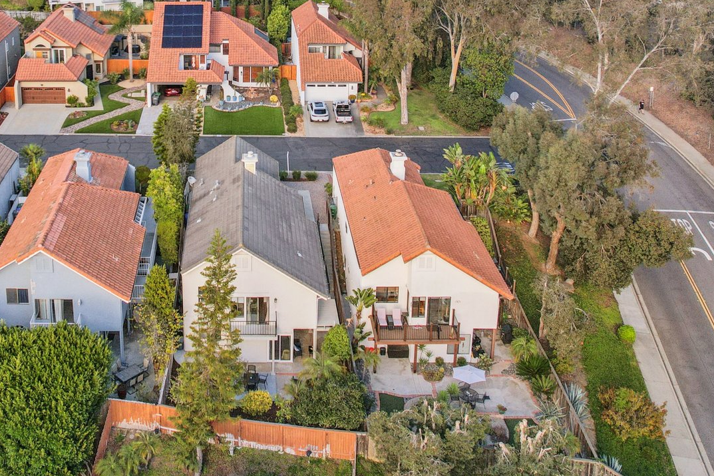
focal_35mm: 42
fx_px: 833
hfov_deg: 45.6
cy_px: 25
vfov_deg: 30.1
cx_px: 228
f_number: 2.8
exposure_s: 1/640
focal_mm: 8.4
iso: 110
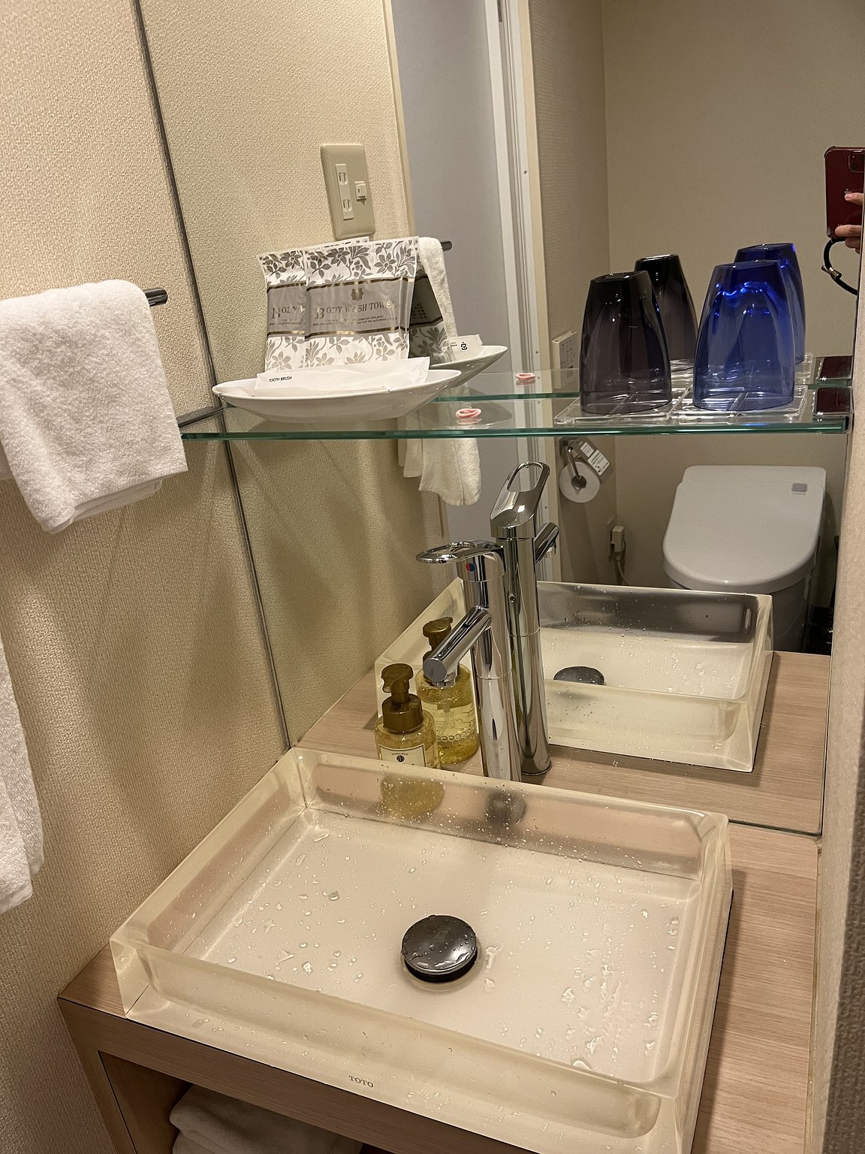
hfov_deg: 53.1
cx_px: 432
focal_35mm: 26
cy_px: 577
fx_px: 866
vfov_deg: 67.3
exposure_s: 1/67
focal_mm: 5.1
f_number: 1.6
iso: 100
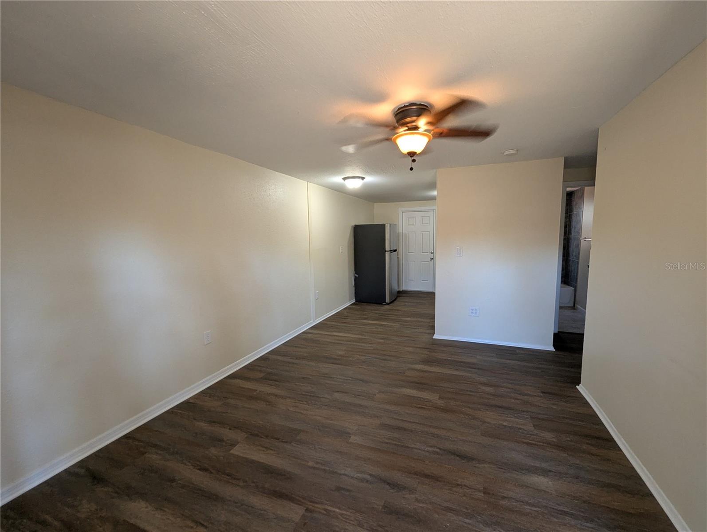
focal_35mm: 13
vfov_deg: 90.1
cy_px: 266
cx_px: 354
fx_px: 266
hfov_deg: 106.1
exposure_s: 1/24
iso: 129
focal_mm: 1.95
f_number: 2.2
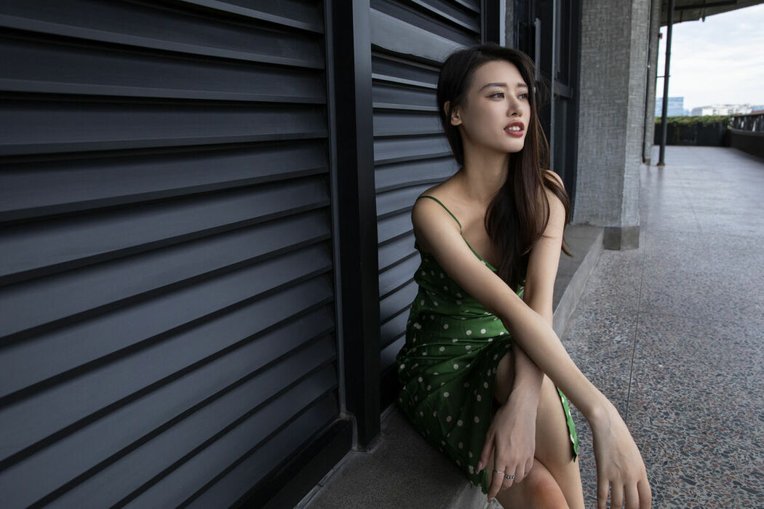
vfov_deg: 55.1
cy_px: 254
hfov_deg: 76.1
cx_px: 382
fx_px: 488
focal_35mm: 23
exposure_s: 1/160
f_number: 6.3
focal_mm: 24
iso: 1600
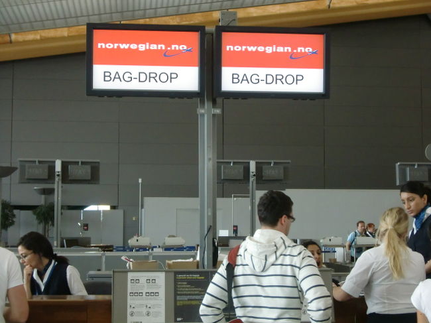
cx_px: 216
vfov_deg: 22.2
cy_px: 162
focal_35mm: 66
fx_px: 821
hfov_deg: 29.4
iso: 400
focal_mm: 11.7
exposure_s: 1/40
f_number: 4.1
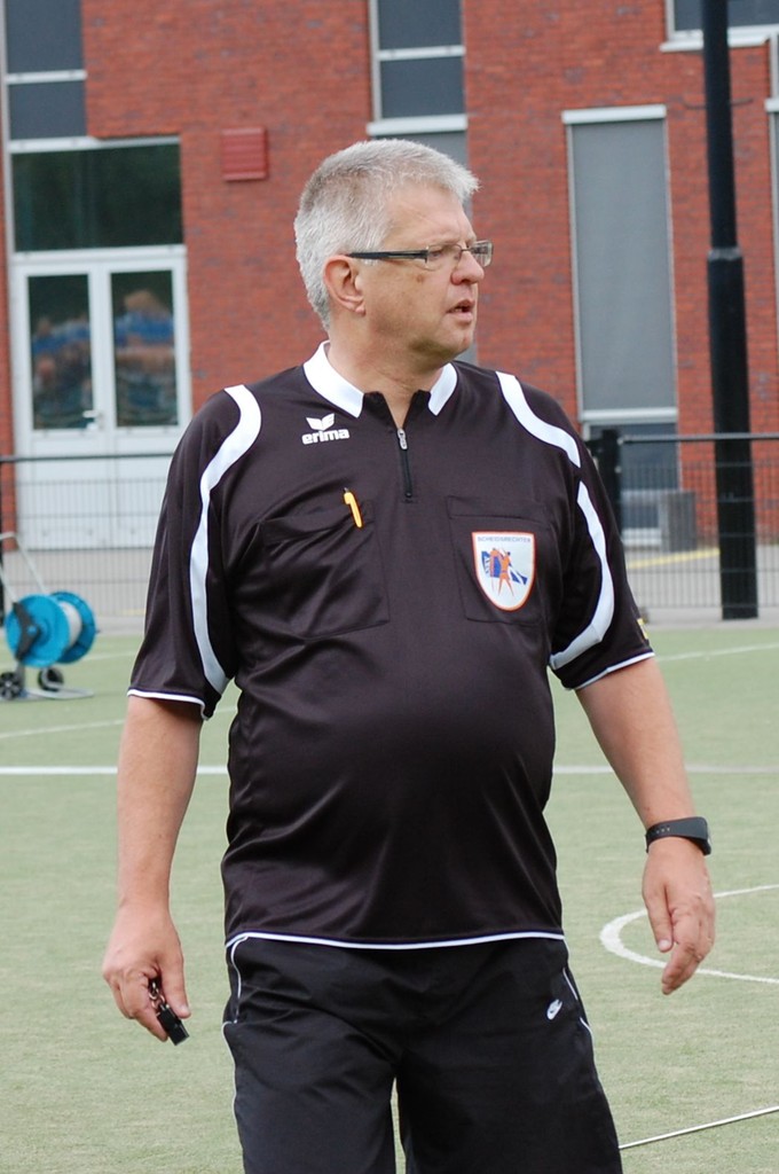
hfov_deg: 13.0
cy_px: 587
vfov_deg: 19.5
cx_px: 390
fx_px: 3417
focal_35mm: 105
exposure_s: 1/500
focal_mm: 70
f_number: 5.6
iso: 400
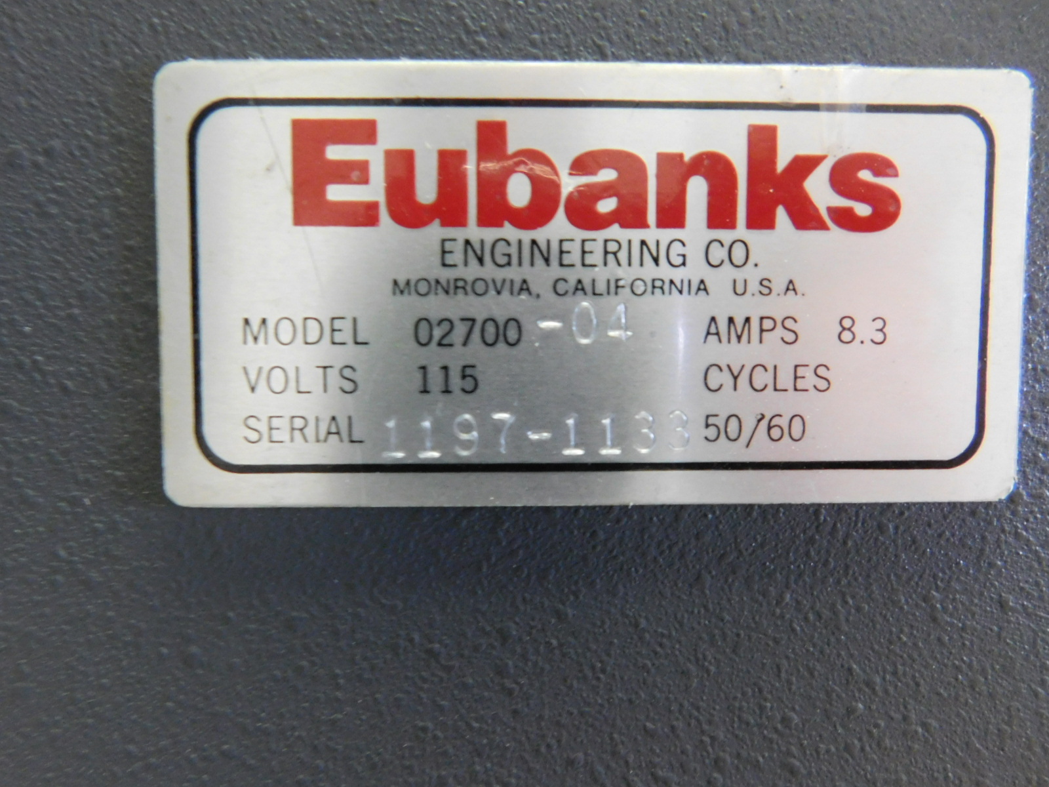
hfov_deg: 73.9
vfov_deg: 58.9
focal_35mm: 23
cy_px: 394
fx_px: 697
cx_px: 524
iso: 400
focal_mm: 4
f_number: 3
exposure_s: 1/8
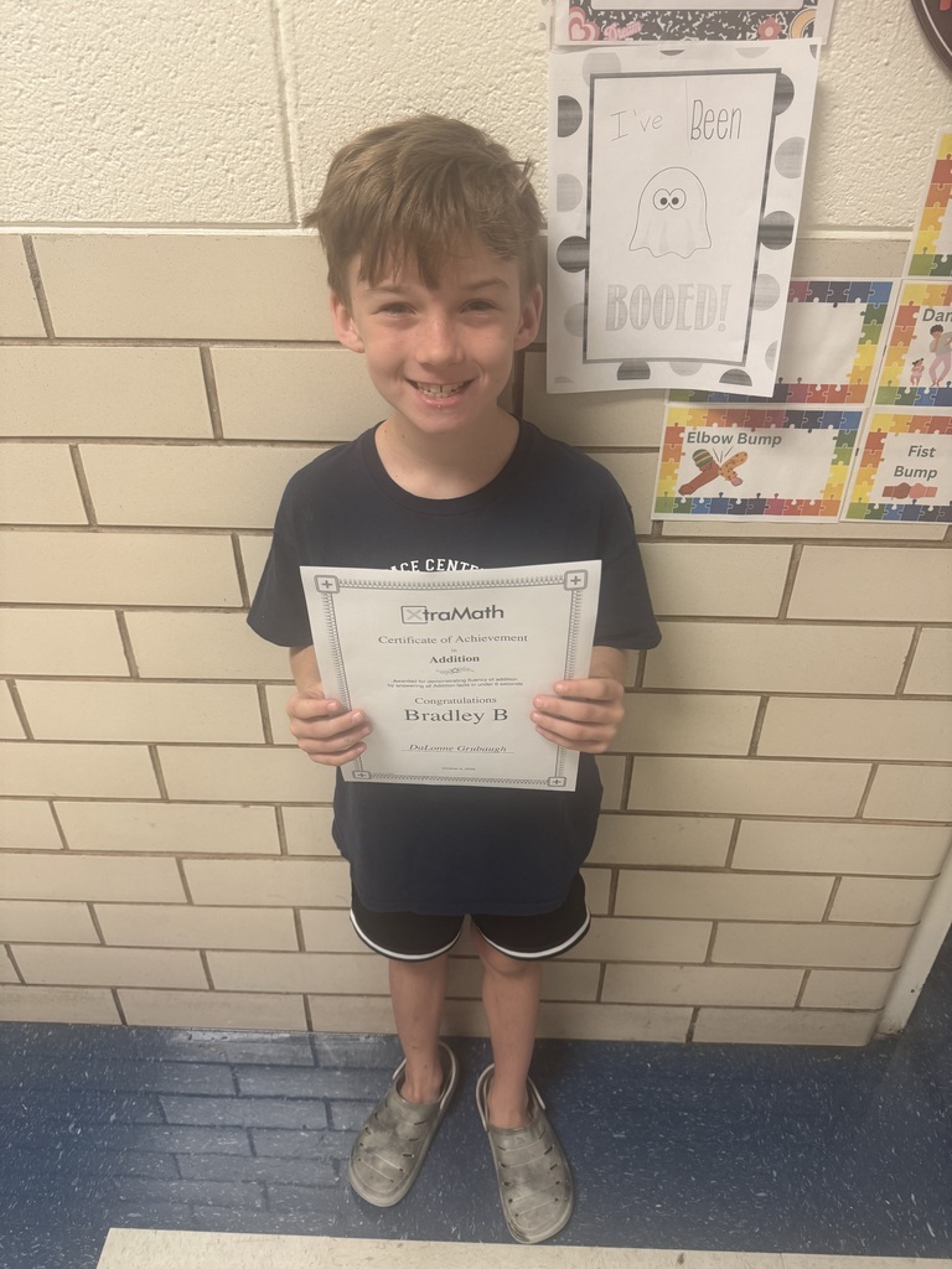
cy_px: 634
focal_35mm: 24
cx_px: 476
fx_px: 880
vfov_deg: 71.6
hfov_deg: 56.8
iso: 200
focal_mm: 6.76
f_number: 1.78
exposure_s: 1/60
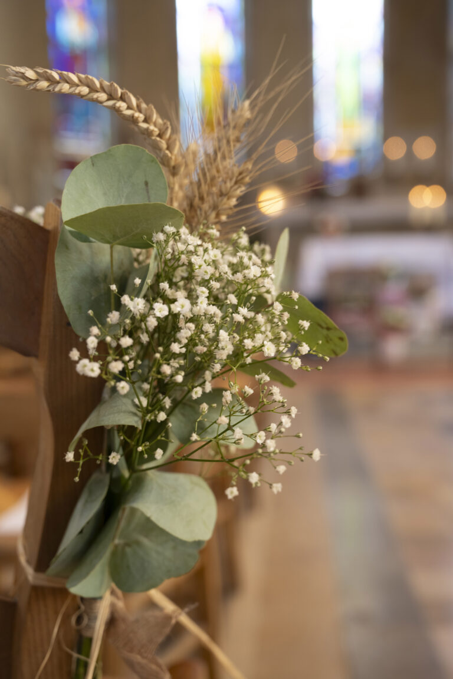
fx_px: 925
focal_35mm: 49
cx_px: 226
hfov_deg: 27.5
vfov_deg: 40.3
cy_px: 340
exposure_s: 1/30
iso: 800
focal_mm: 49
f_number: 5
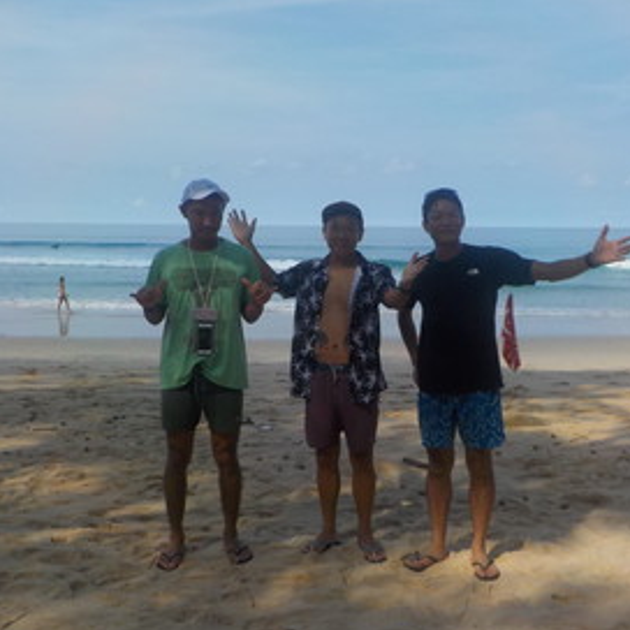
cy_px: 343
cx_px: 329
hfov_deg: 42.8
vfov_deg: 42.8
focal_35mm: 39
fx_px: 803
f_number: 3.3
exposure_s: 1/1250
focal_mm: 4.1
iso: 125
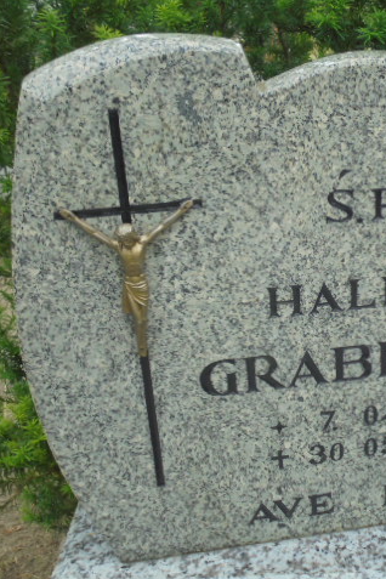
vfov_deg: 37.5
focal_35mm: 53
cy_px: 290
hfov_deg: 25.0
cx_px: 323
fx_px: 852
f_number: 4.2
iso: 100
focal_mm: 6.9
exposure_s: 1/160
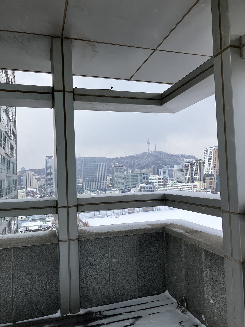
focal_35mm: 28
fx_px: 264
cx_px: 122
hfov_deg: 49.7
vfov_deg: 63.4
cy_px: 164
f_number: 1.8
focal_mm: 3.99
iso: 32
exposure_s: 1/666
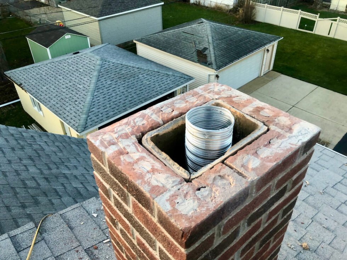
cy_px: 130
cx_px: 174
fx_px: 281
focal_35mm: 28
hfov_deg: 63.4
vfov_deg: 49.7
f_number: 1.8
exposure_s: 1/30
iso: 25
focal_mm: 4
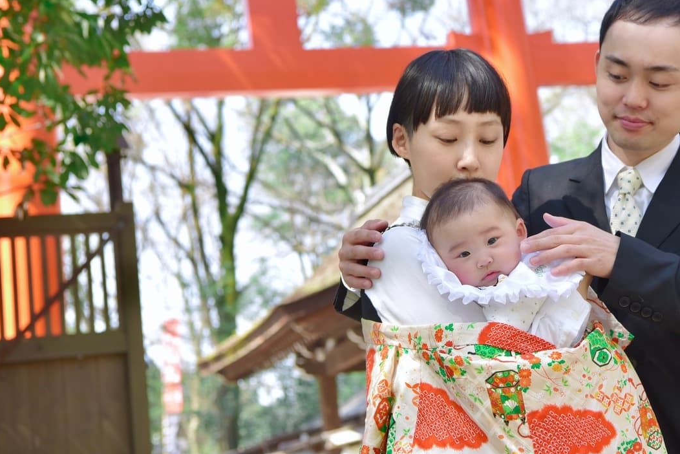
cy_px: 165
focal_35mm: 89
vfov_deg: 15.3
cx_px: 442
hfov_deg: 22.8
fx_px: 1681
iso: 1000
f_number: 6.3
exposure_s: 1/500
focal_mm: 65
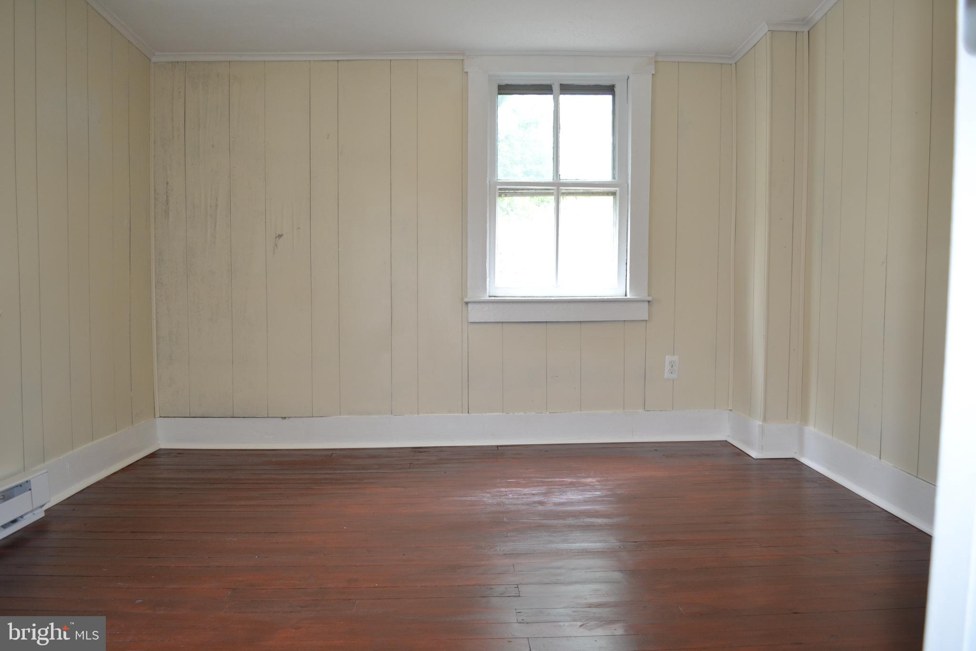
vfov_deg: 47.9
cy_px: 326
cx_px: 488
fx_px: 732
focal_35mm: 27
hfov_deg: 67.4
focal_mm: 18
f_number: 4
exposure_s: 1/80
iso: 400
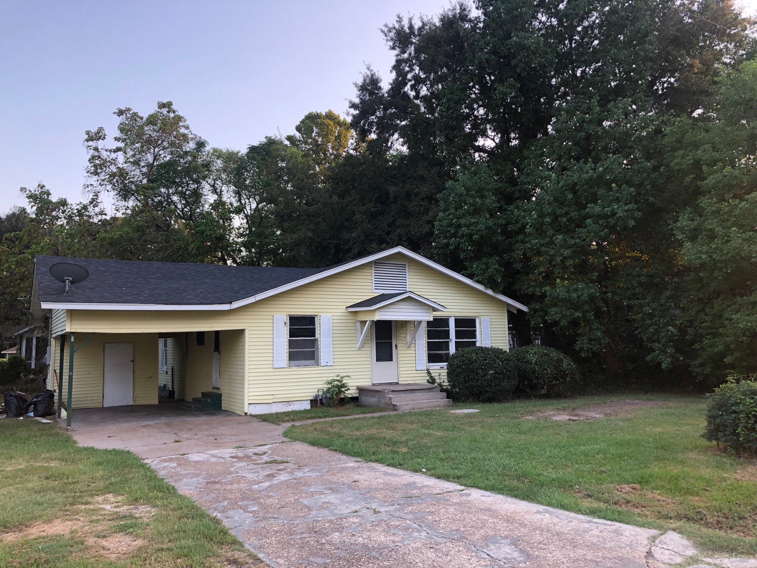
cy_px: 284
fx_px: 612
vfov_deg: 49.7
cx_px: 378
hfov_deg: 63.4
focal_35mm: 28
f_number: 1.8
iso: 32
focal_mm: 3.99
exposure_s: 1/120
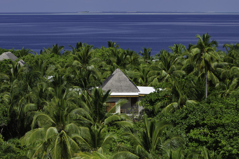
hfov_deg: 13.1
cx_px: 120
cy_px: 80
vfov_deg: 8.7
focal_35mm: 158
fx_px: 1043
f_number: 8
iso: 100
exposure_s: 1/500
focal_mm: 105
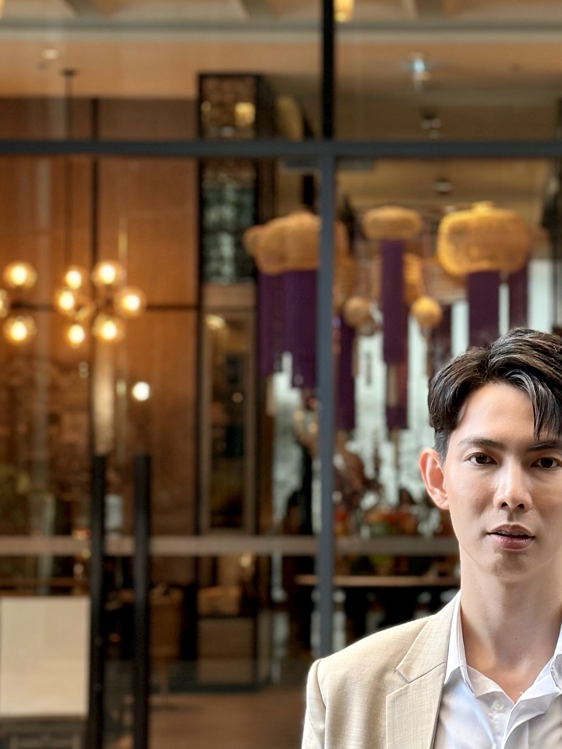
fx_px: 2380
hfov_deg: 13.4
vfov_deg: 17.9
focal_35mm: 110
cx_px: 500
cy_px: 347
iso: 100
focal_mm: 6.86
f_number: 1.78
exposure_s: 1/127
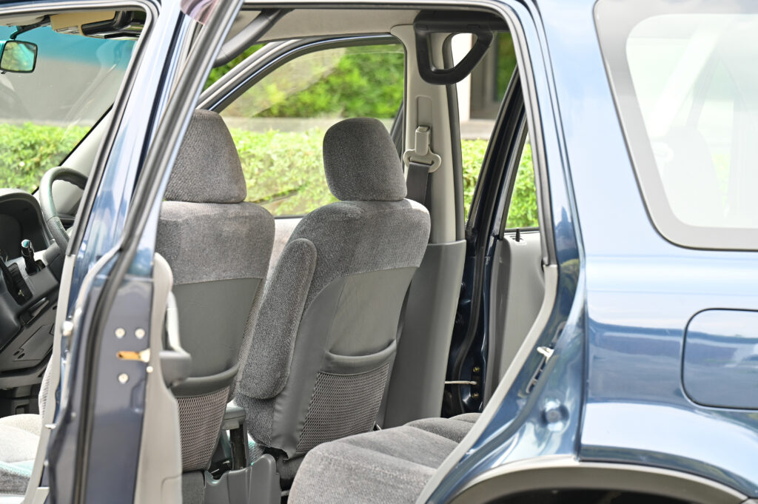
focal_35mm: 135
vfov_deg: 10.1
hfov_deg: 15.2
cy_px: 252
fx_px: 2840
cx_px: 379
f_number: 7.1
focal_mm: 135
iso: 500
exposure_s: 1/125
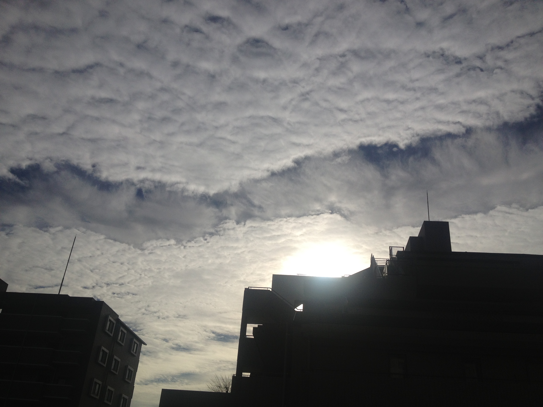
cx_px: 272
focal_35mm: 35
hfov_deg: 52.6
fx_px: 549
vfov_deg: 40.7
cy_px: 204
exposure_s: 1/13889
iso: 50
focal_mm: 4.28
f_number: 2.4
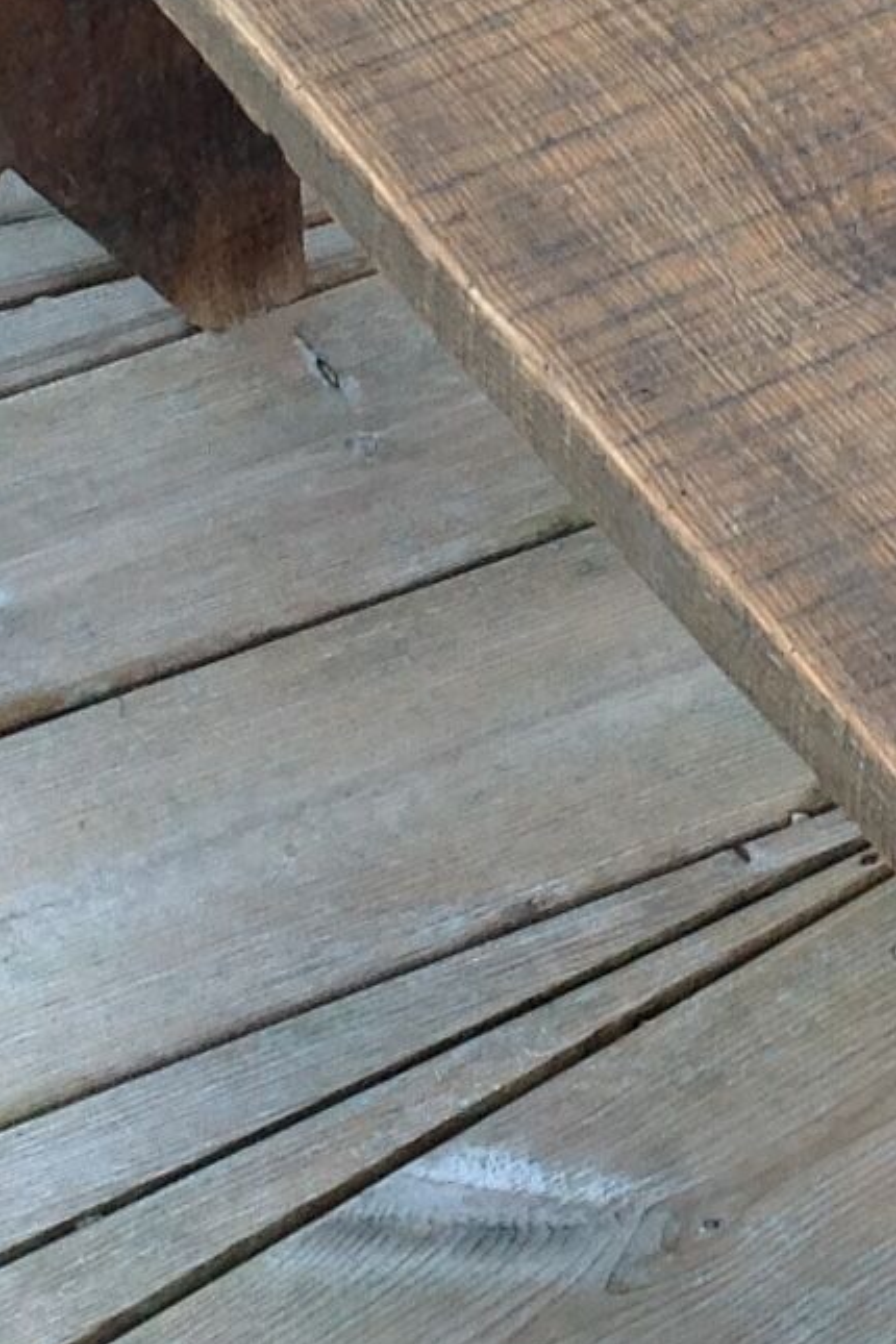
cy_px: 421
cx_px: 698
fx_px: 5450
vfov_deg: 14.0
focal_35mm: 146
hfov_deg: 9.4
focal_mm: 4.28
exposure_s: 1/120
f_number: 2.4
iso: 50
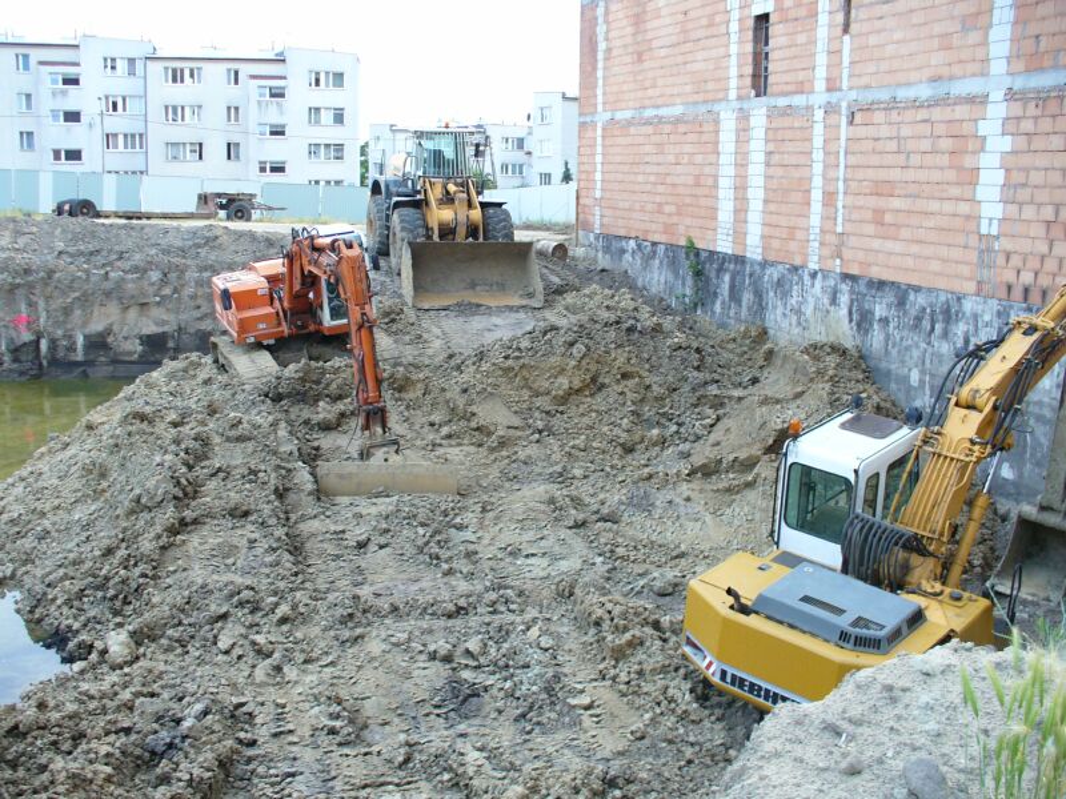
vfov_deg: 38.7
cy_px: 400
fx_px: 1139
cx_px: 533
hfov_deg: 50.1
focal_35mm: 37
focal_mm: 6.1
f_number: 2.8
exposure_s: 1/40
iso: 100
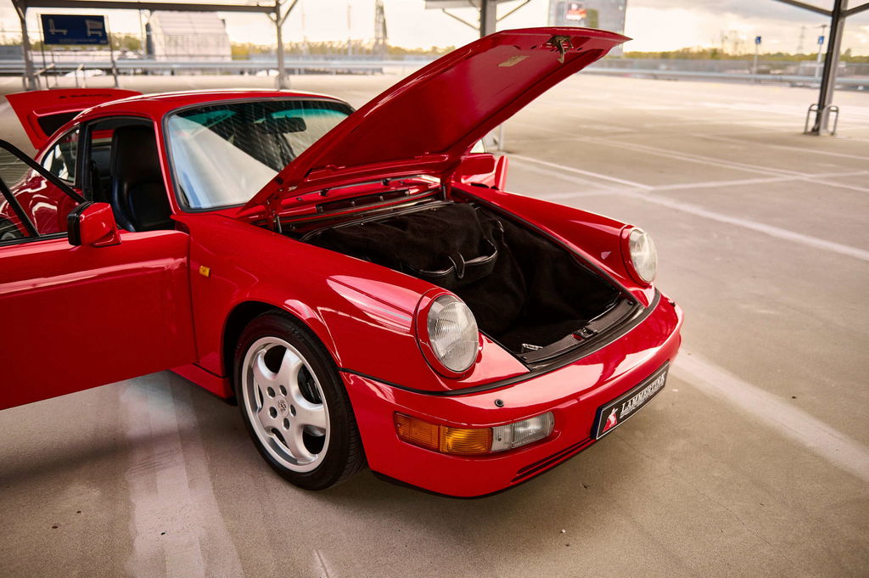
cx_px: 434
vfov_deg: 44.9
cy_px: 289
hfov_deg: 63.7
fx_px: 699
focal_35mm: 29
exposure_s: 1/800
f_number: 2.8
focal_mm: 29
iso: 800
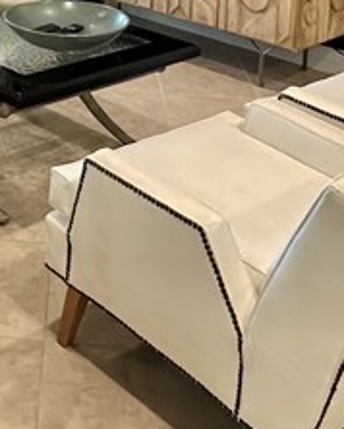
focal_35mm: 63
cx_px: 4
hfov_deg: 23.3
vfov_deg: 26.5
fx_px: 801
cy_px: -91
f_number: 2.2
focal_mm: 2.22
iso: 250
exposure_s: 1/120
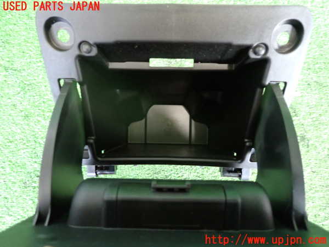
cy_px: 124
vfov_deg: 54.9
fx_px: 238
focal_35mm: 25
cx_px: 164
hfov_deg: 69.4
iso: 1000
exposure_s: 1/25
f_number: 2
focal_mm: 4.5
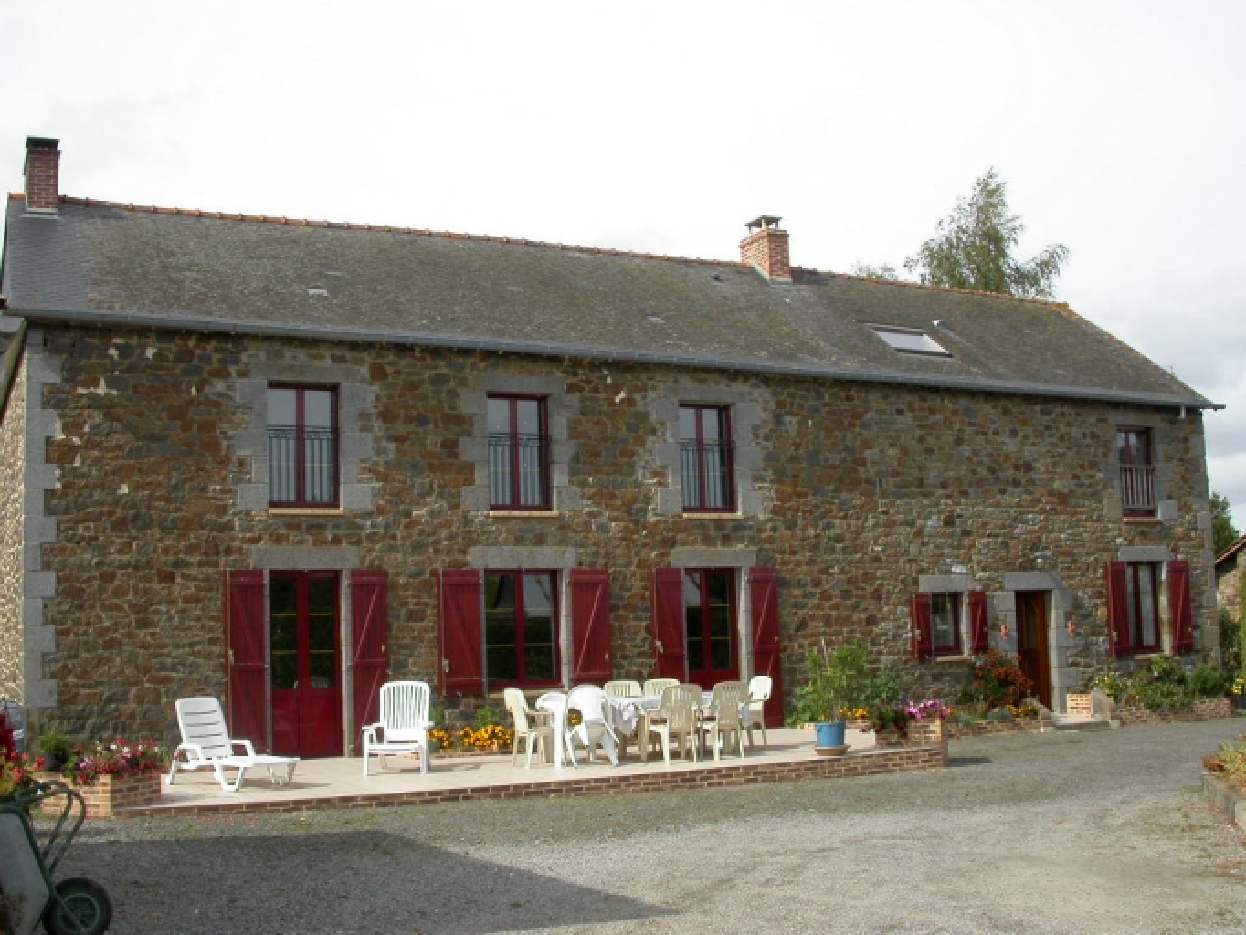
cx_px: 623
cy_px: 468
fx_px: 1368
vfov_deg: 37.7
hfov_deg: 49.0
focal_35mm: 38
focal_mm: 7.85
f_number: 7.5
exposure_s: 1/278
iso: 100
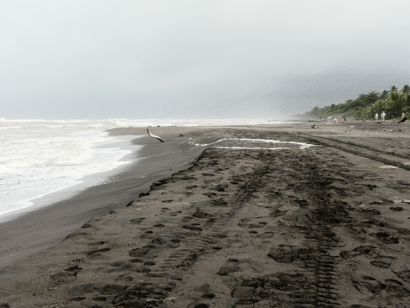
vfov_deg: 29.7
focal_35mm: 49
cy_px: 154
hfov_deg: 38.9
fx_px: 580
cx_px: 205
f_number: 4.5
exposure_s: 1/250
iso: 100
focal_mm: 8.1
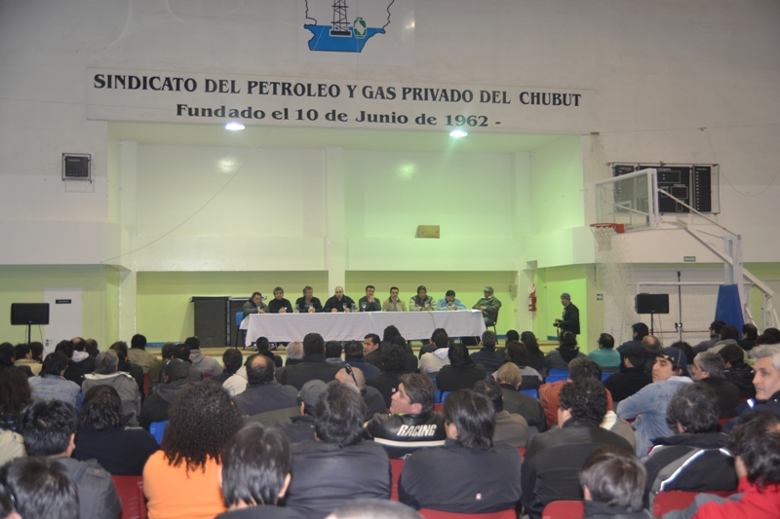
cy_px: 260
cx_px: 390
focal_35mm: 40
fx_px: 877
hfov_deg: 47.9
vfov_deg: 33.0
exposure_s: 1/60
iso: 400
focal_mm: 27
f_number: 2.8
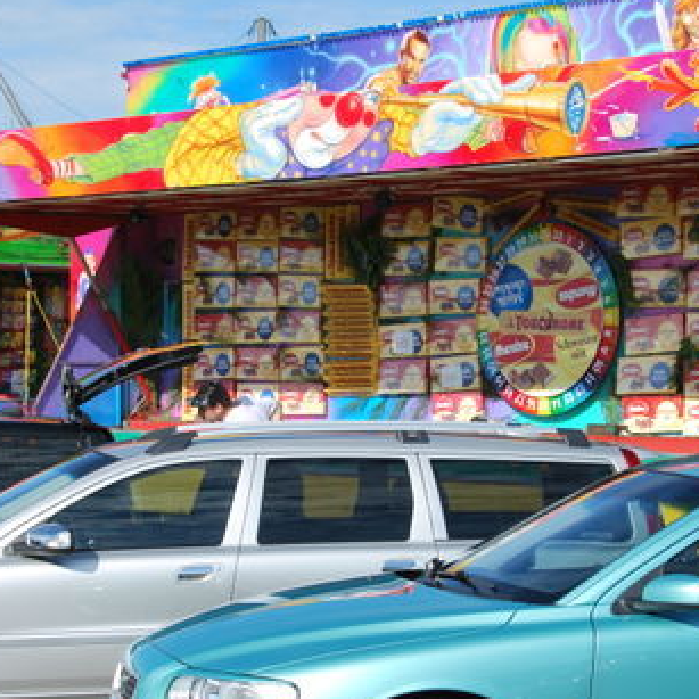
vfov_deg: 17.2
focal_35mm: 101
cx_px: 367
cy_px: 455
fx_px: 2307
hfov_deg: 17.2
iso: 100
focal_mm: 38
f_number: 8
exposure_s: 1/250
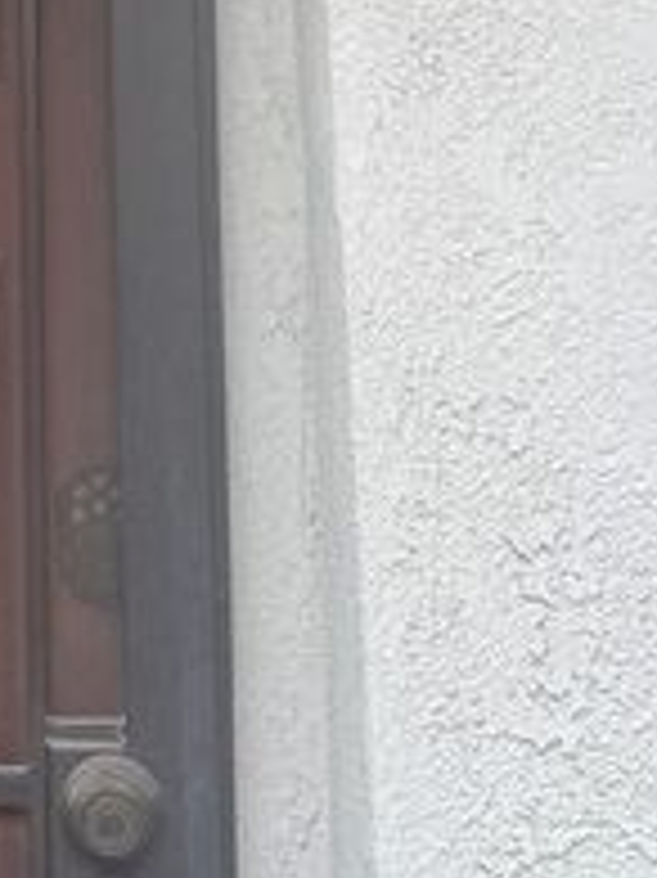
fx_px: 2077
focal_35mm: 82
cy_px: -205
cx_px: -126
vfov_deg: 21.9
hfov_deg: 17.2
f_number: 1.78
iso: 64
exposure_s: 1/121
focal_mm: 6.76
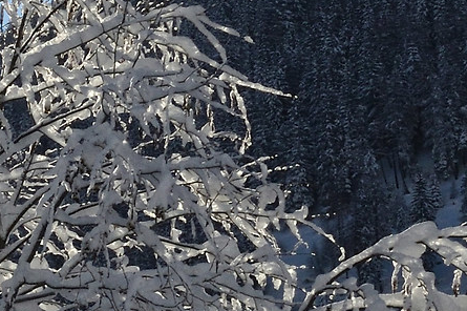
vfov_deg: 4.4
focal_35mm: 307
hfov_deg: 6.5
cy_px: 426
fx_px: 3979
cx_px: -524
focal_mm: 38
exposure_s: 1/640
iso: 320
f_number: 13
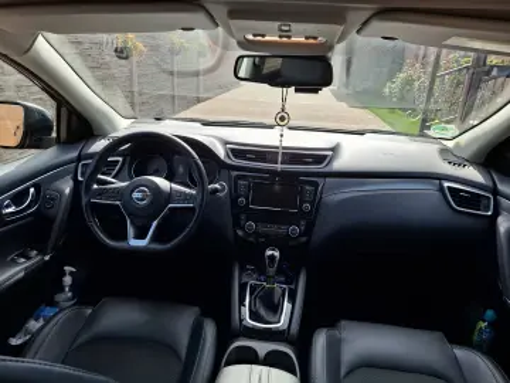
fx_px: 339
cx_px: 255
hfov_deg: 73.9
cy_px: 192
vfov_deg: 58.9
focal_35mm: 23
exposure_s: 1/687
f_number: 1.8
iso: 50
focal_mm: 5.54
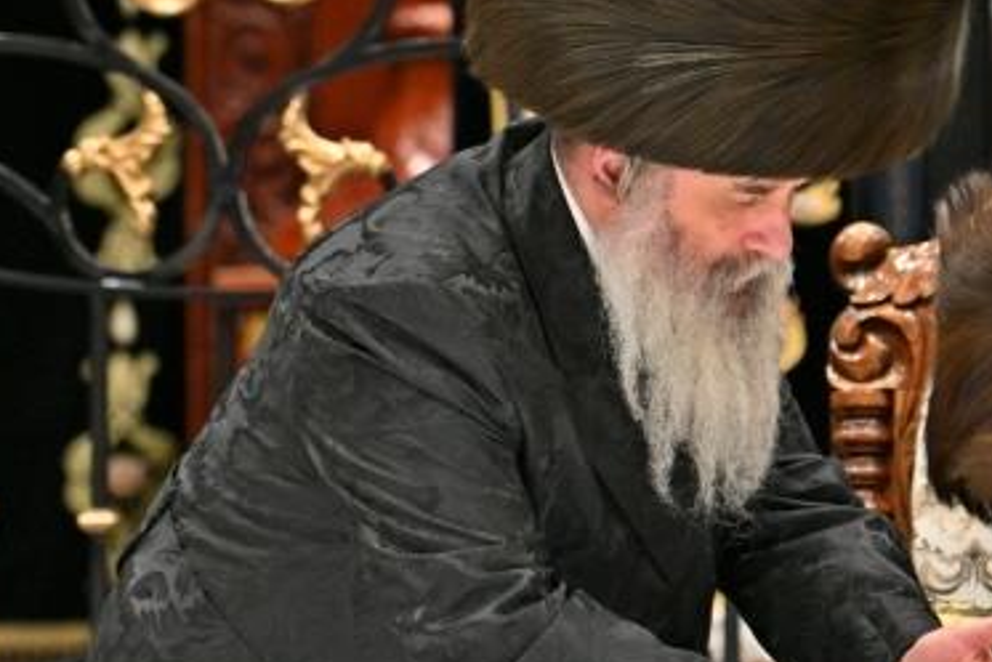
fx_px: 19819
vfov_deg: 1.9
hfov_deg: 2.9
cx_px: 992
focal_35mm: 719
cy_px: 374
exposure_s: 1/320
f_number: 2.8
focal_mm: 175
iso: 200
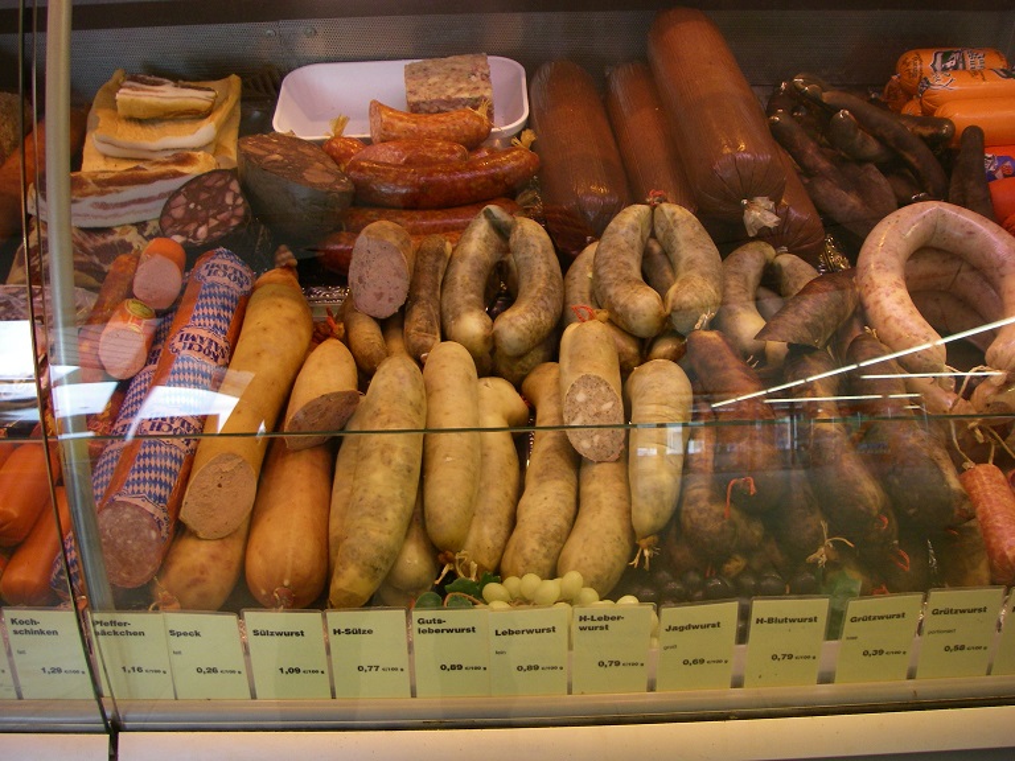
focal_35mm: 38
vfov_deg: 37.7
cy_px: 380
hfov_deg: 49.0
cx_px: 508
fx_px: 1114
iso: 160
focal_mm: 6.3
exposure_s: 1/50
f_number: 3.3
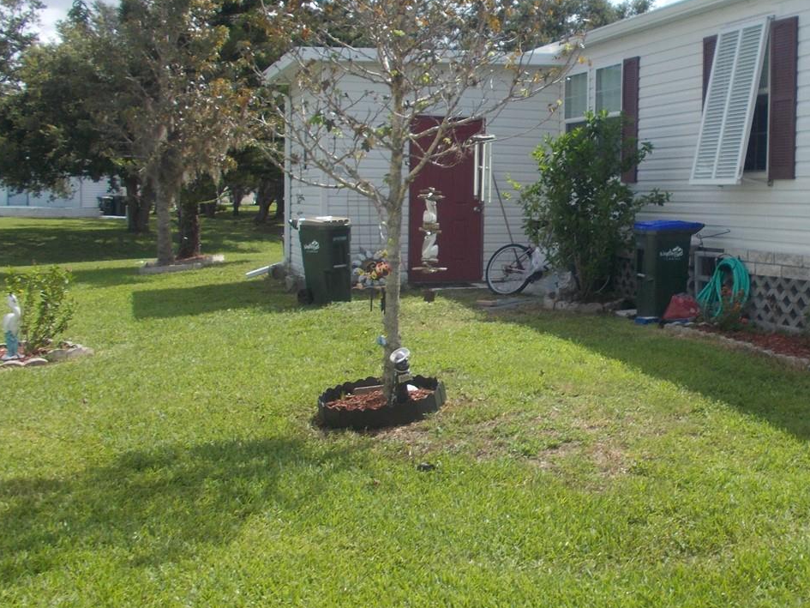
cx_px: 566
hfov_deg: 42.1
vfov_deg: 32.8
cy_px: 255
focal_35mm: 44
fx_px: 1030
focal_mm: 4.6
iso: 80
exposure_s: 1/125
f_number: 8
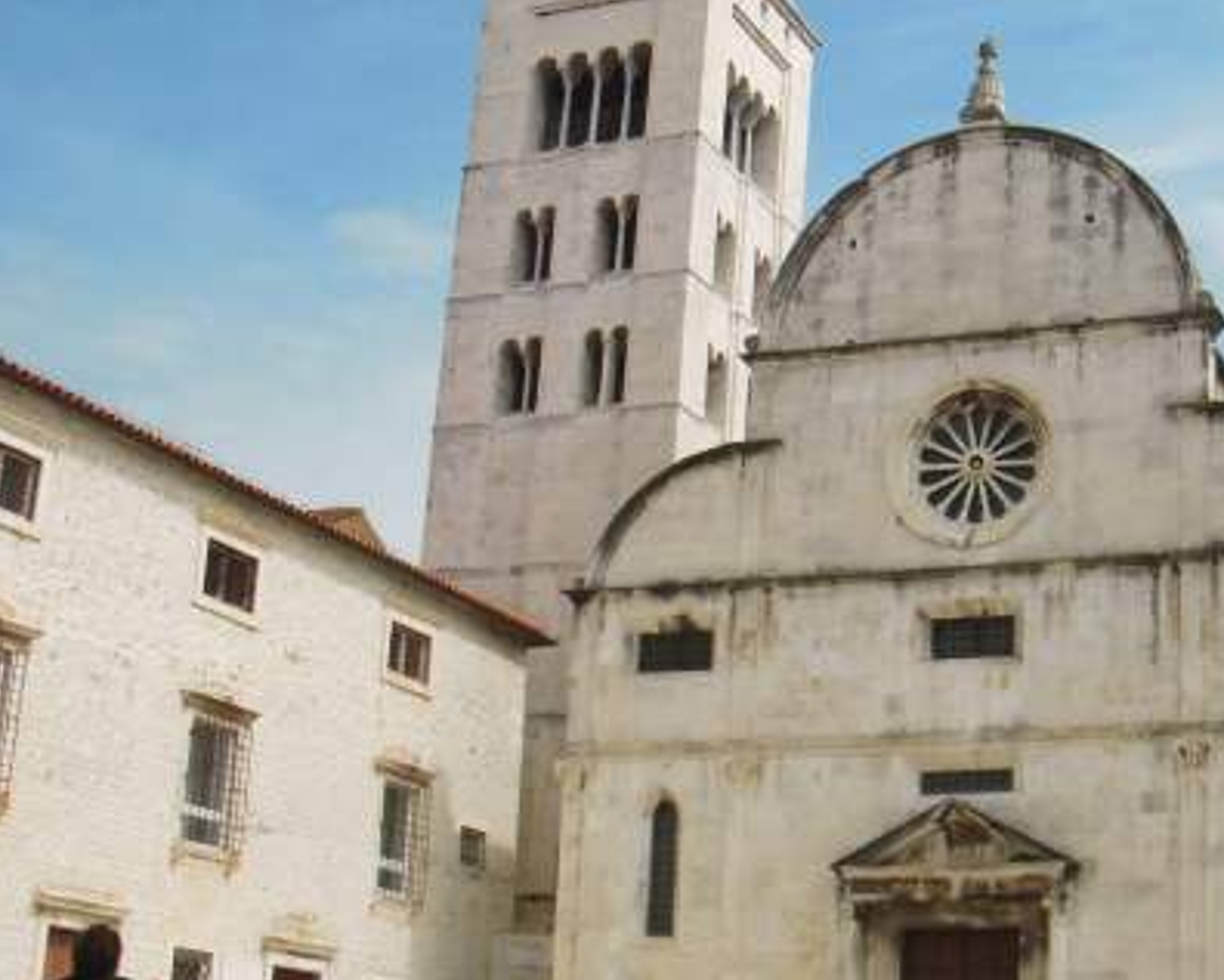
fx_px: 2174
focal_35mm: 60
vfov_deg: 25.4
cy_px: 541
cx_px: 955
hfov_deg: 30.8
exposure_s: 1/400
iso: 100
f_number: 8.9
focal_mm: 6.66
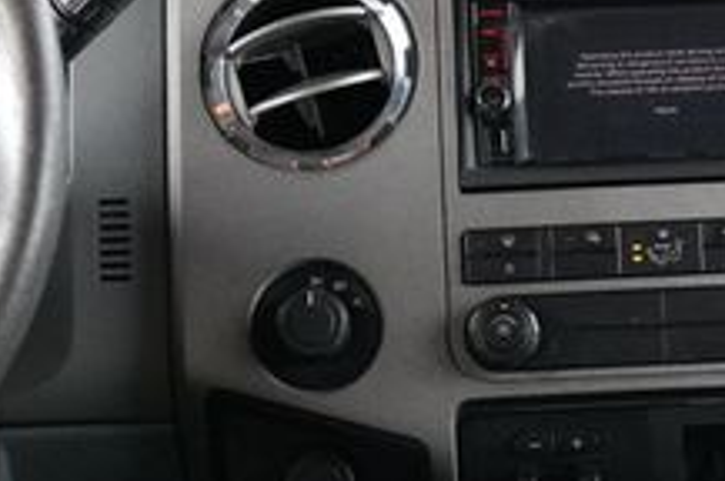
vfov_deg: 10.3
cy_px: 334
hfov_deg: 15.3
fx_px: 2674
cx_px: 621
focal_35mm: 133
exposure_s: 1/160
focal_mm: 30
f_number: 2
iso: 3200
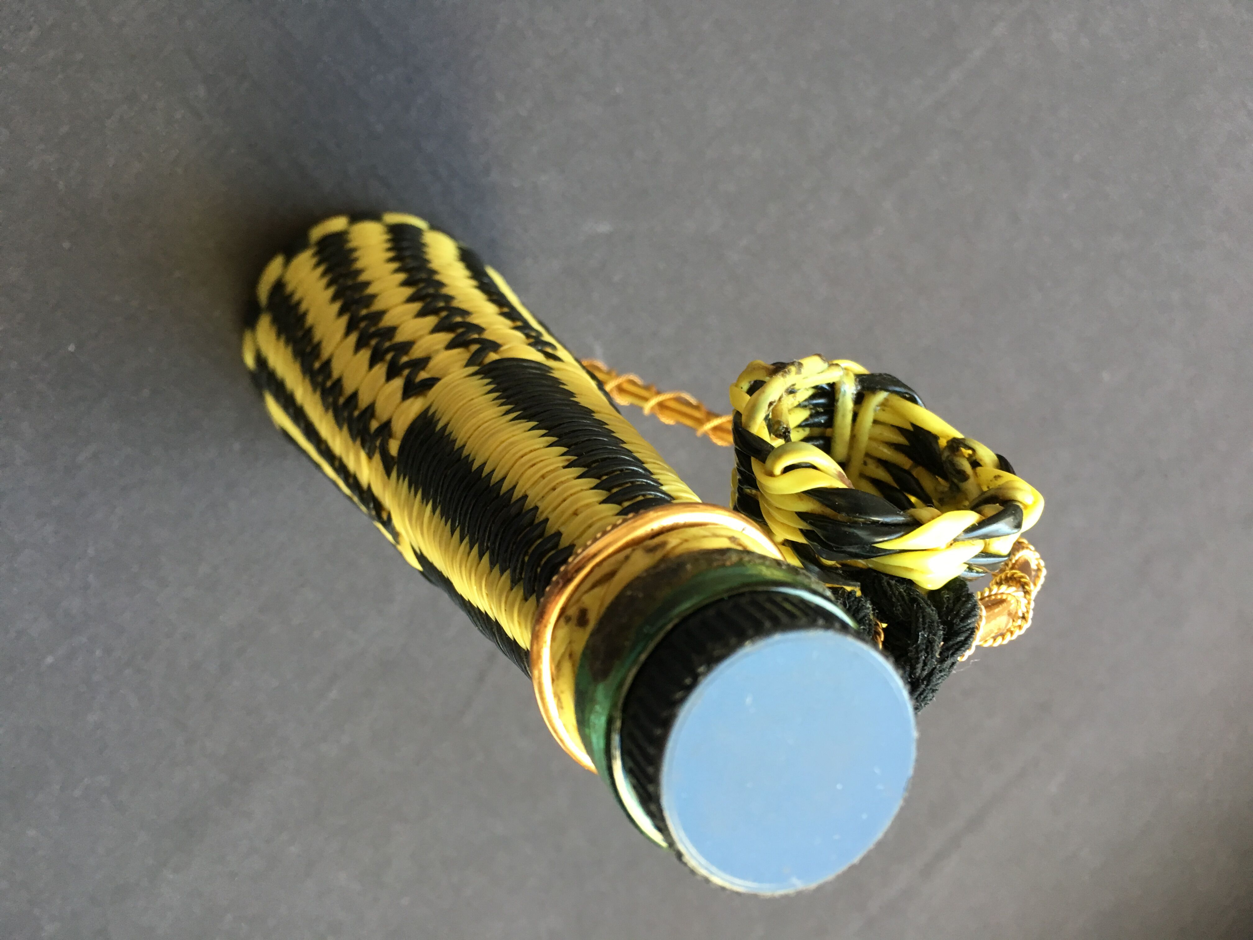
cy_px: 470
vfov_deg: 48.2
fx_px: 1050
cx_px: 626
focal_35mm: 29
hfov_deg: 61.7
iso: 125
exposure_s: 1/33
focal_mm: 4.15
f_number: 2.2
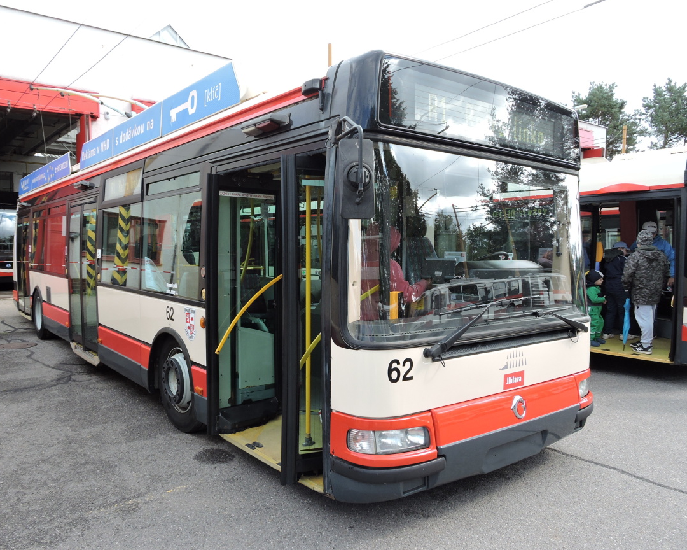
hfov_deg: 65.9
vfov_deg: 54.9
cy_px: 279
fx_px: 529
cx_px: 311
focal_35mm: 26
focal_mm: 4.3
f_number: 3.3
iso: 100
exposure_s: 1/200
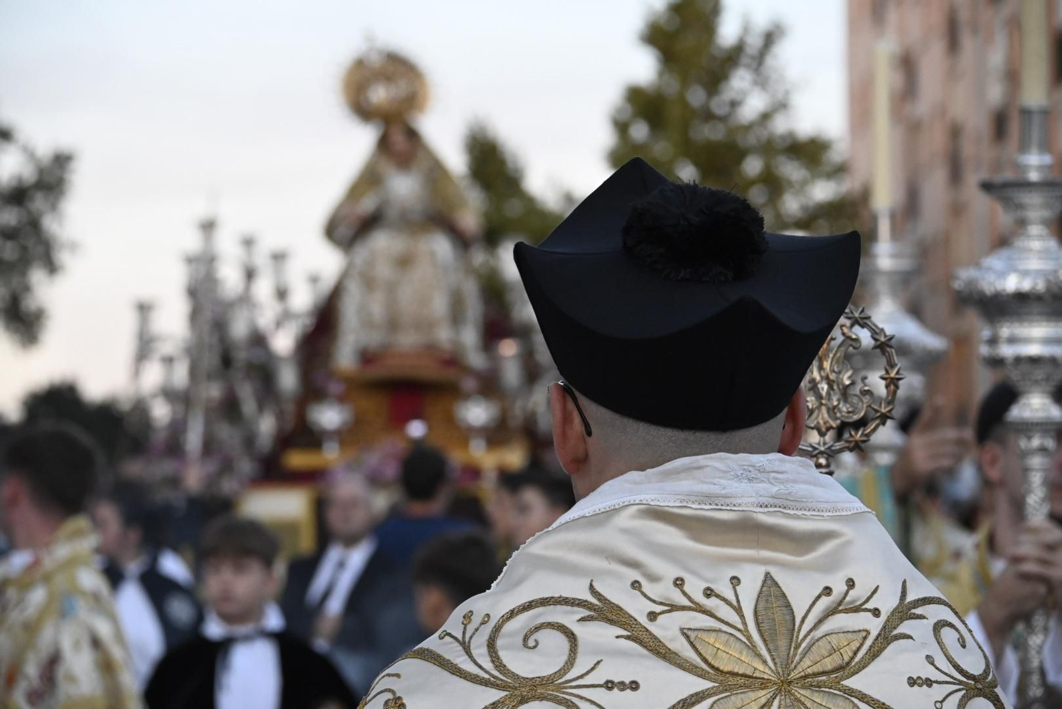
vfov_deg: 11.0
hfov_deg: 16.5
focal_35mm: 124
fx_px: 3673
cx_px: 531
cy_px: 354
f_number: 5.6
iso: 2500
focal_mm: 83
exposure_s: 1/320
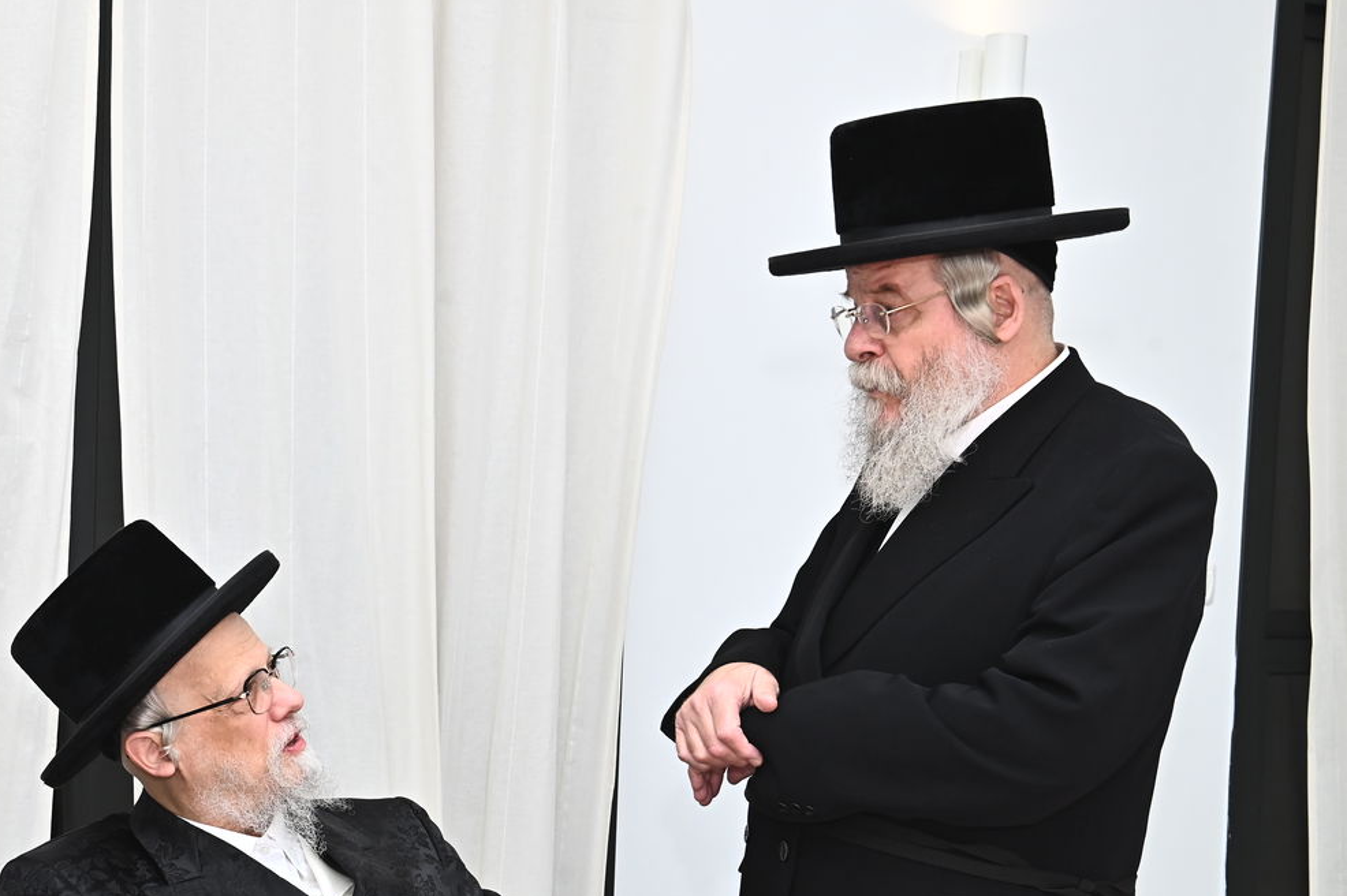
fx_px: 2655
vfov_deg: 19.1
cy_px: 621
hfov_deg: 28.4
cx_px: 545
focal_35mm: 71
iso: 1250
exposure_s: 1/200
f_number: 8
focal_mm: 50
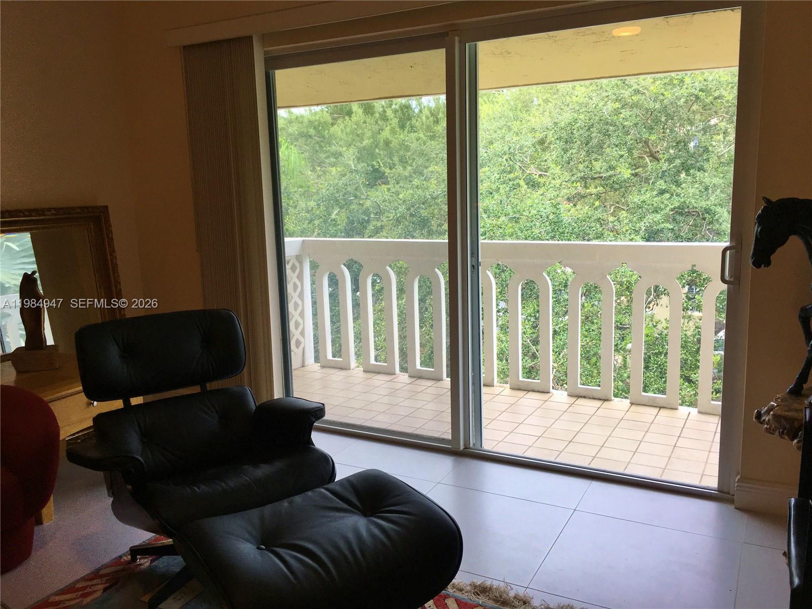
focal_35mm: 29
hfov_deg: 61.7
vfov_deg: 48.2
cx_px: 406
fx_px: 680
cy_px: 304
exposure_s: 1/120
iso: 40
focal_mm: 4.15
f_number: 2.2
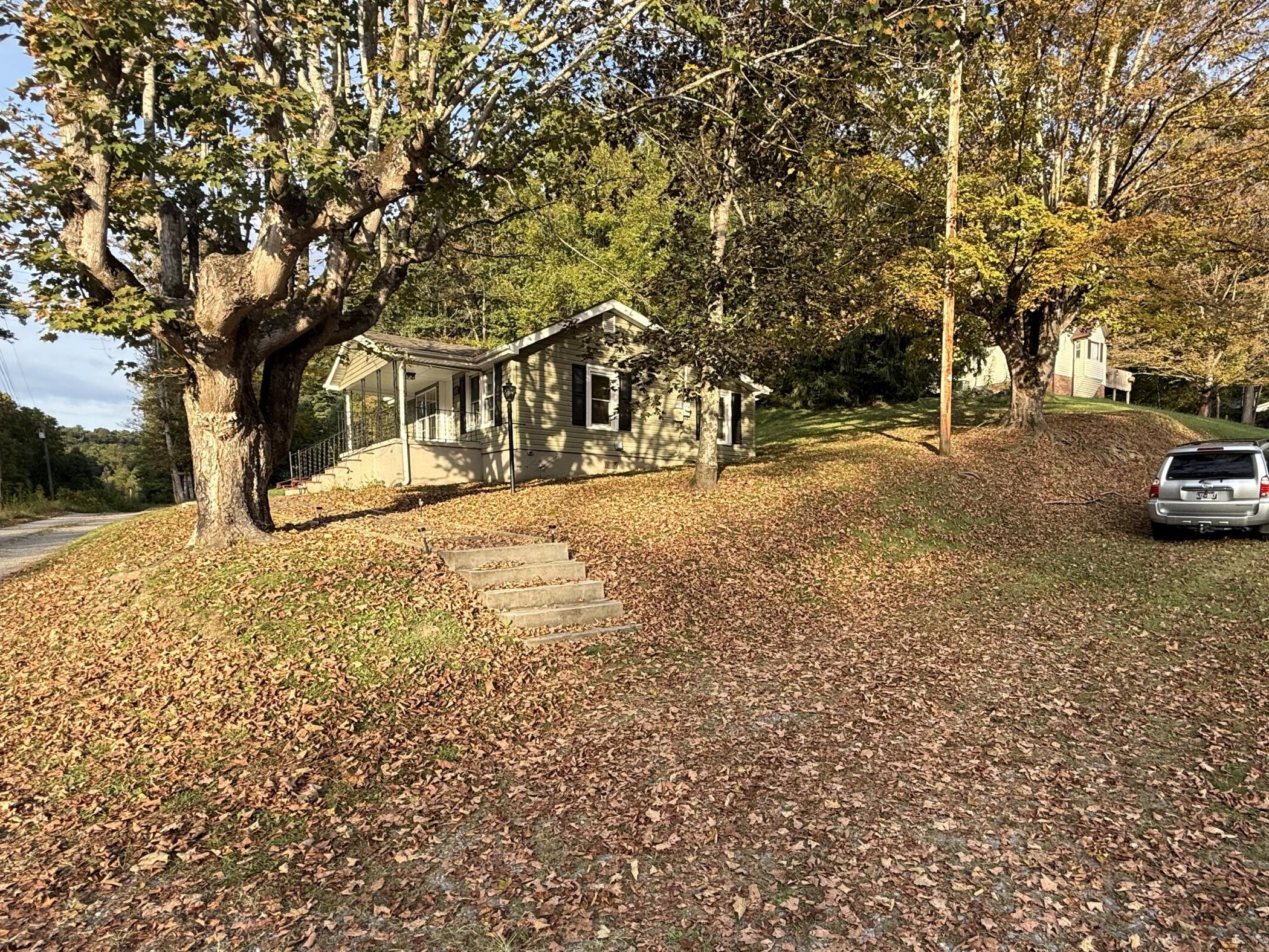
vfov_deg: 65.4
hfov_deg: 81.3
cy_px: 567
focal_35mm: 20
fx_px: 733
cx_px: 716
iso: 50
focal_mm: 2.22
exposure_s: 1/361
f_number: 2.2
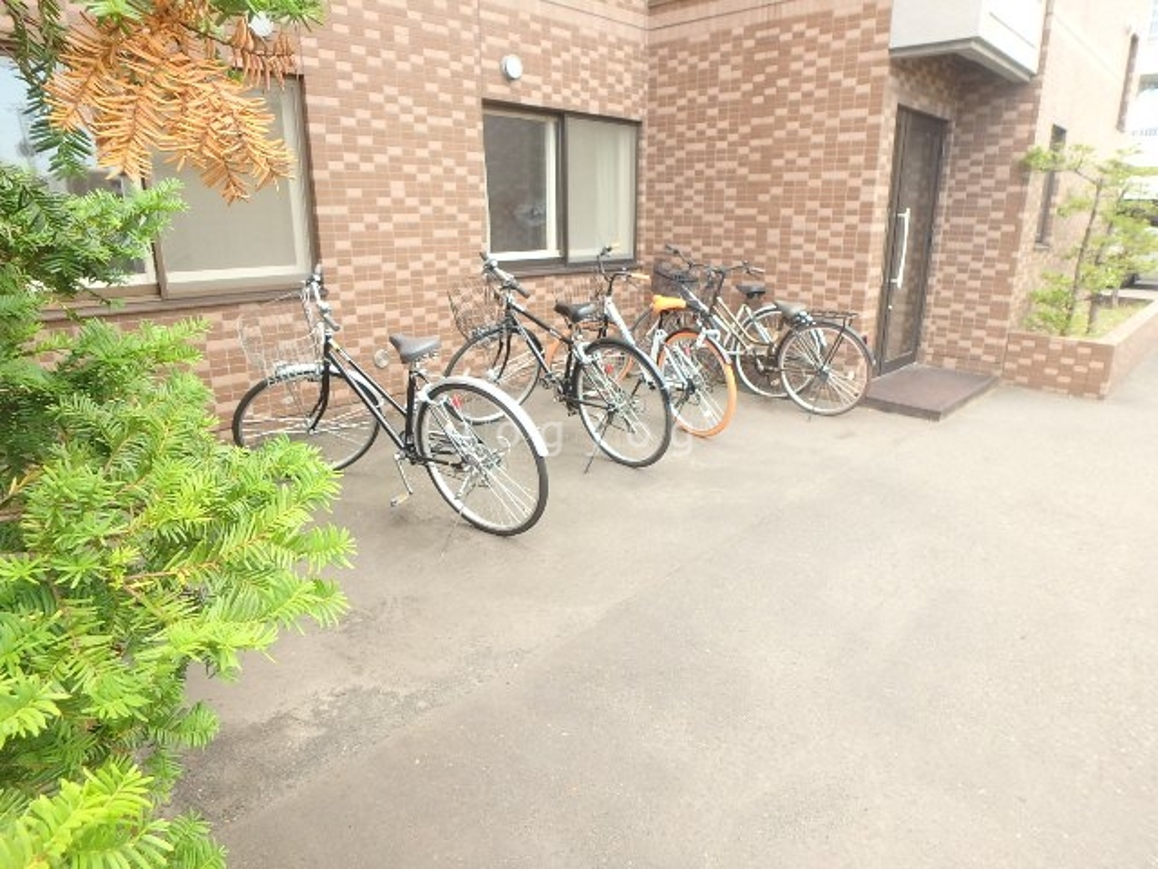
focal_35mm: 21
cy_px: 434
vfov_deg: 63.4
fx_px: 703
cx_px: 579
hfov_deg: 79.0
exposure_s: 1/100
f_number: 3.5
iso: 125
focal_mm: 3.7
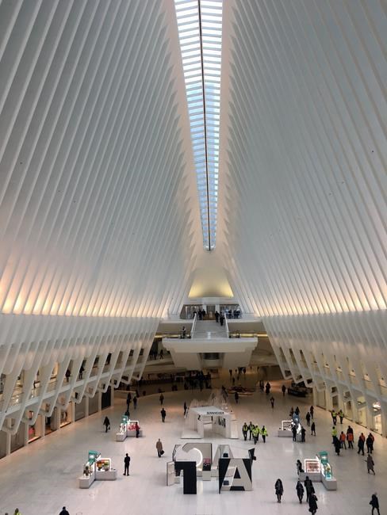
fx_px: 432
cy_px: 258
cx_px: 194
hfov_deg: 48.3
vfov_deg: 61.6
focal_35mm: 29
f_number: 2.2
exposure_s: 1/60
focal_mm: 4.15
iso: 32
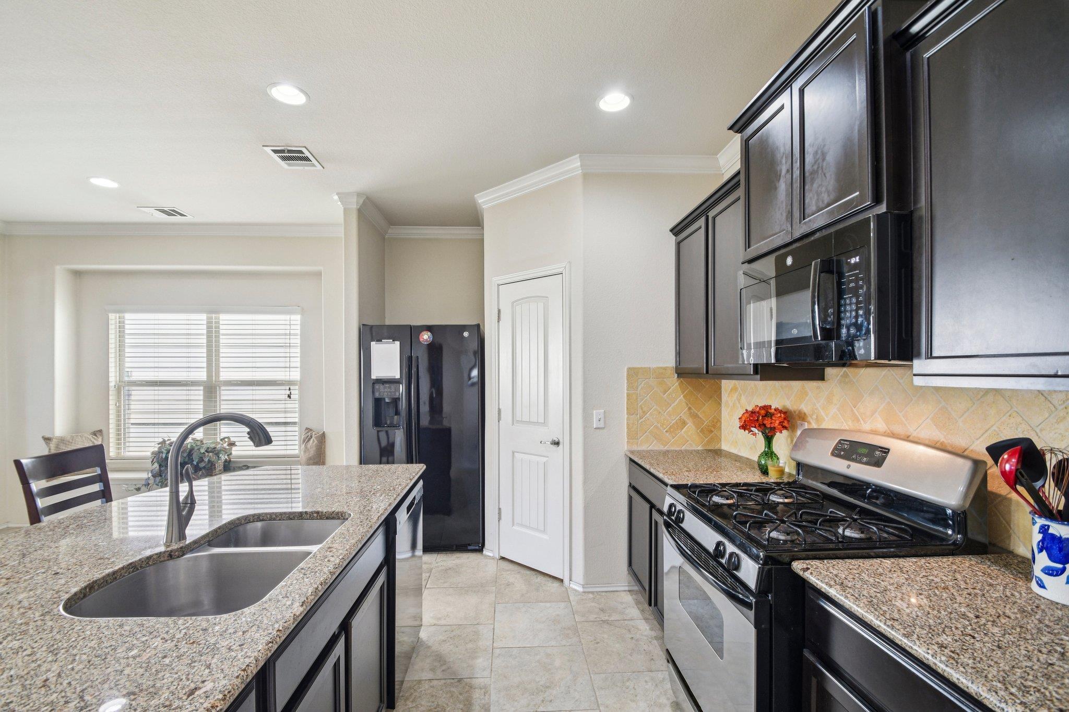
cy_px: 356
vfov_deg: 77.3
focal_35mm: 15
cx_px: 534
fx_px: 445
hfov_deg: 100.4
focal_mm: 10
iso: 400
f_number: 8
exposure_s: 1/8
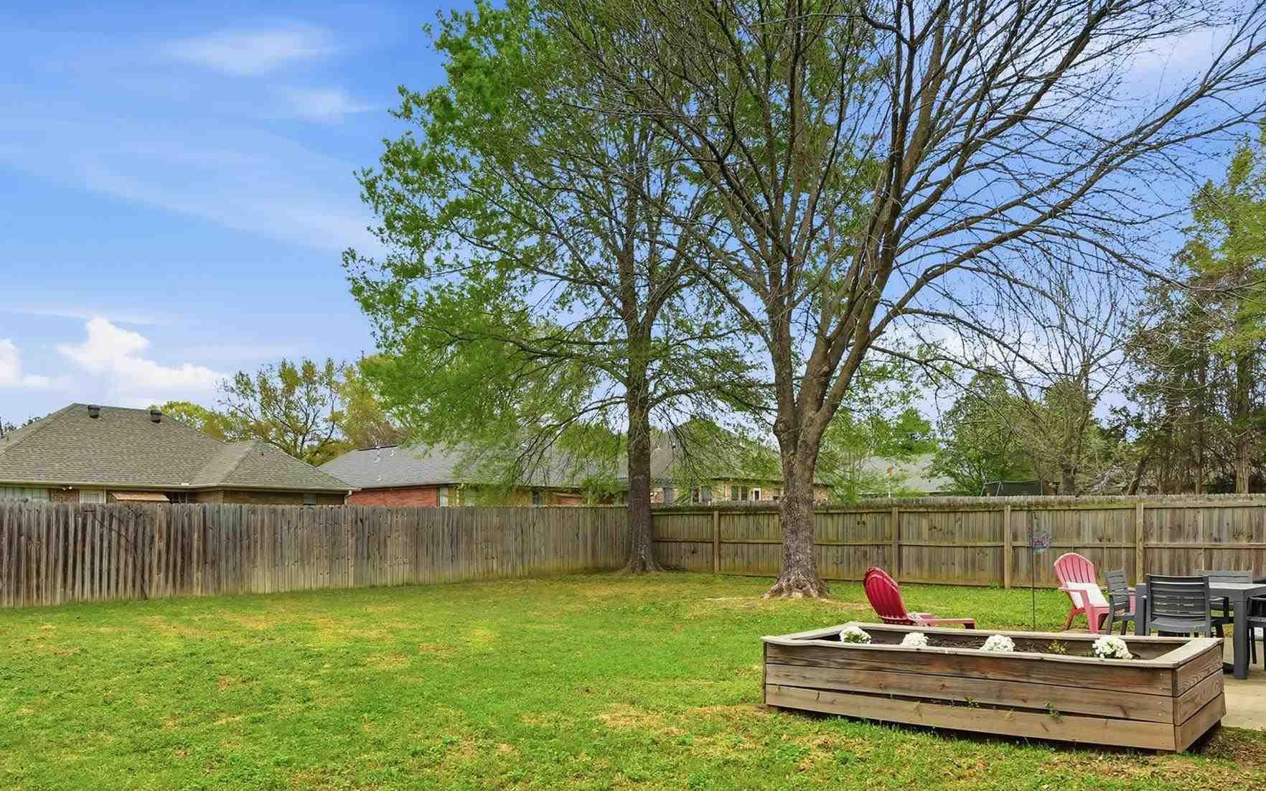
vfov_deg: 46.6
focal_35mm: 26
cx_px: 560
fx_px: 897
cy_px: 549
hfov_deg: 70.2
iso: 320
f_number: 9
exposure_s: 1/500
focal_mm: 10
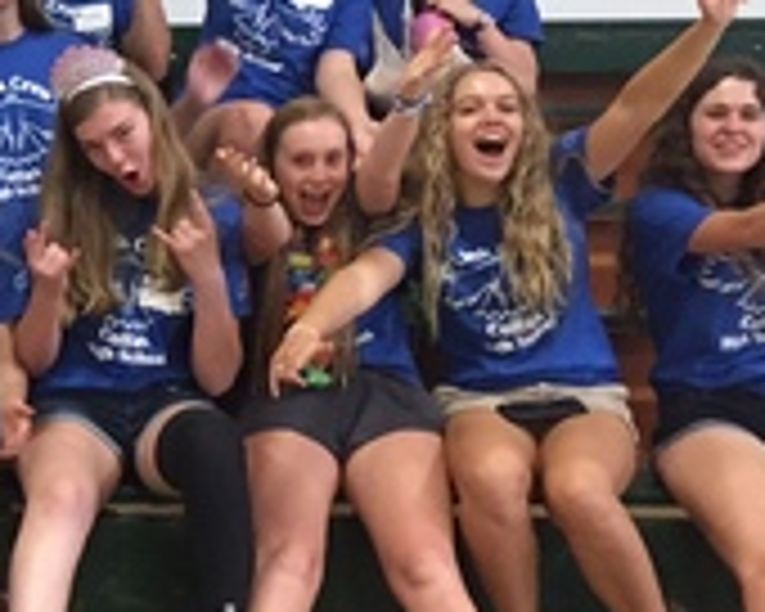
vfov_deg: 12.8
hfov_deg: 14.3
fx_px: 2717
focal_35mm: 120
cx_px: -580
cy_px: 369
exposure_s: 1/30
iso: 160
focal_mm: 4.15
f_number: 2.2
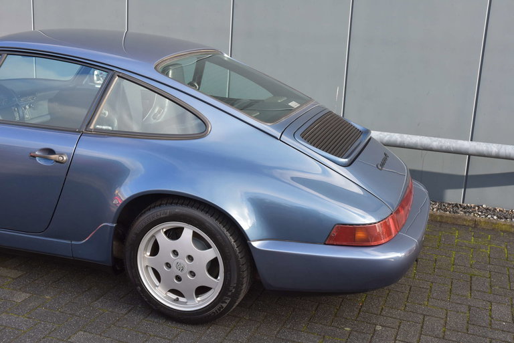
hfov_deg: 44.9
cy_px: 172
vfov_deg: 30.9
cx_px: 257
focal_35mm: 44
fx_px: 621
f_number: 8
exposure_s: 1/250
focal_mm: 29
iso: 800
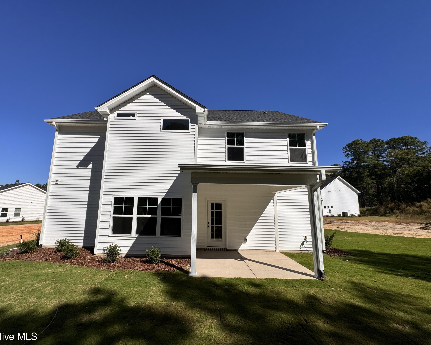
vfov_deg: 84.0
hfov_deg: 96.6
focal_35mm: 15
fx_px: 191
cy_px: 175
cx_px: 198
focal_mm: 2.22
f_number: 2.2
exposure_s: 1/3906
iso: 32
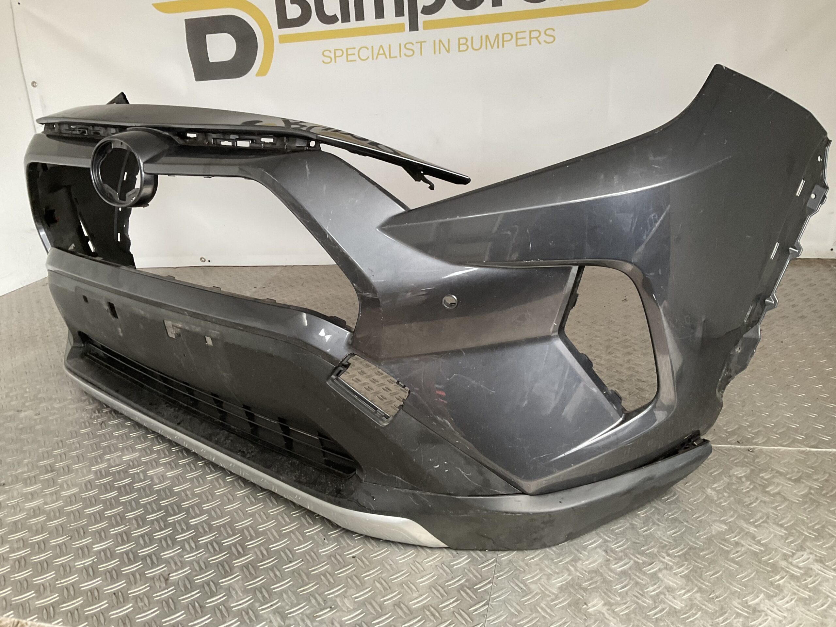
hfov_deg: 61.7
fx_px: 700
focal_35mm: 29
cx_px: 418
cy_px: 314
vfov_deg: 48.2
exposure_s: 1/50
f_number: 1.8
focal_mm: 3
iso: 100
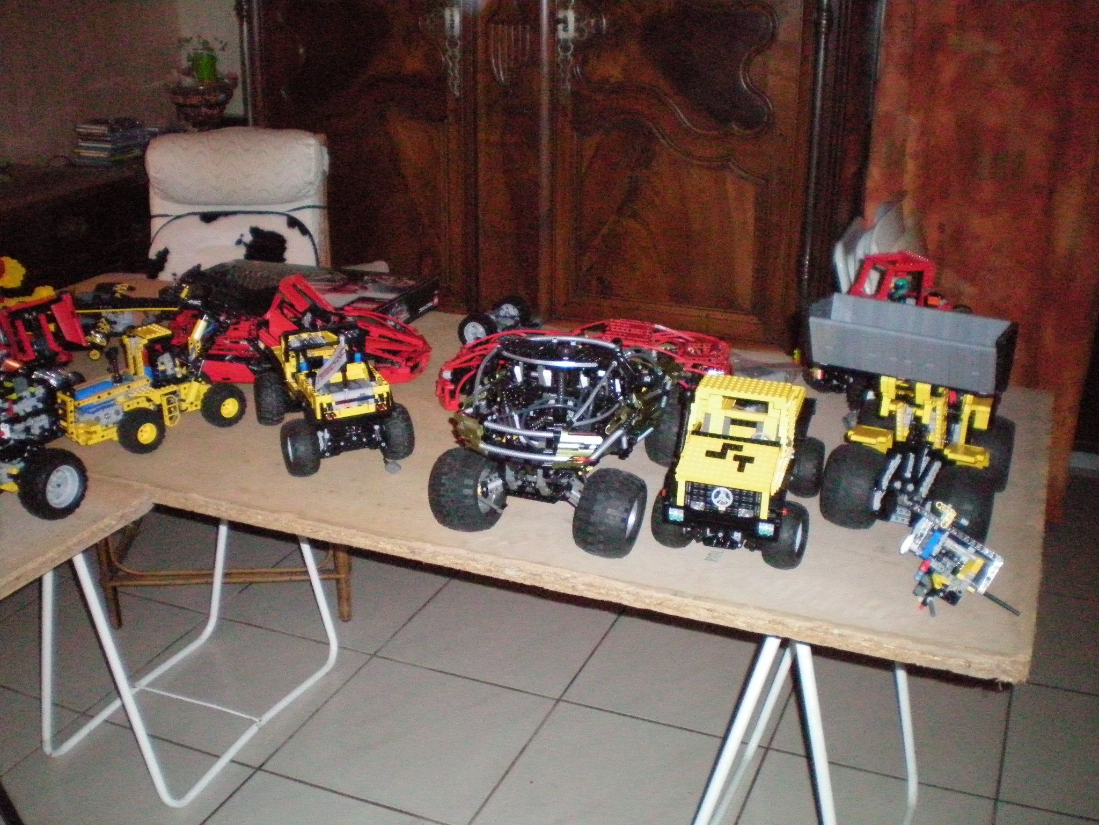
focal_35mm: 38
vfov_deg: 37.7
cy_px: 412
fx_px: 1206
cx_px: 550
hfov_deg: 49.0
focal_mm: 6.3
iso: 800
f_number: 3.1
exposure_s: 1/125
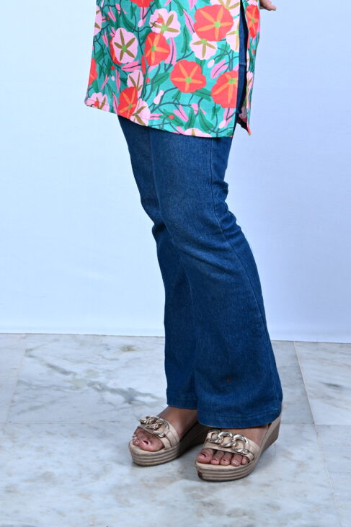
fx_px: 1712
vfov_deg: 17.1
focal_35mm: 117
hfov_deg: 11.7
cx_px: 182
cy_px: 9
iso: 100
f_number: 8
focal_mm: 57
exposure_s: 1/160
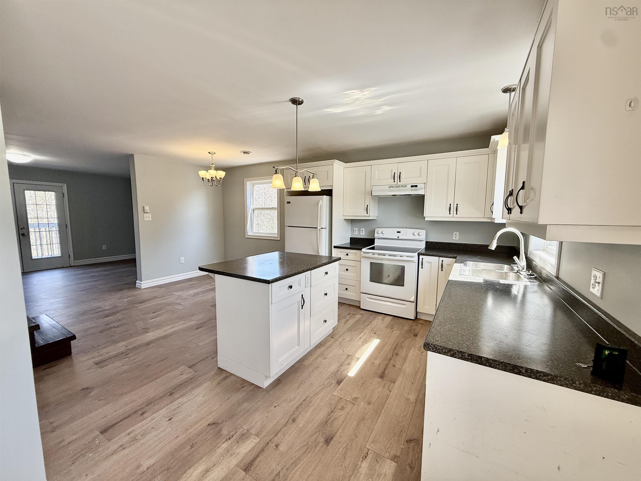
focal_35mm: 14
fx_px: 259
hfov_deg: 102.1
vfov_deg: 85.7
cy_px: 240
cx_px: 320
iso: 64
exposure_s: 1/116
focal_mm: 2.22
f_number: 2.2
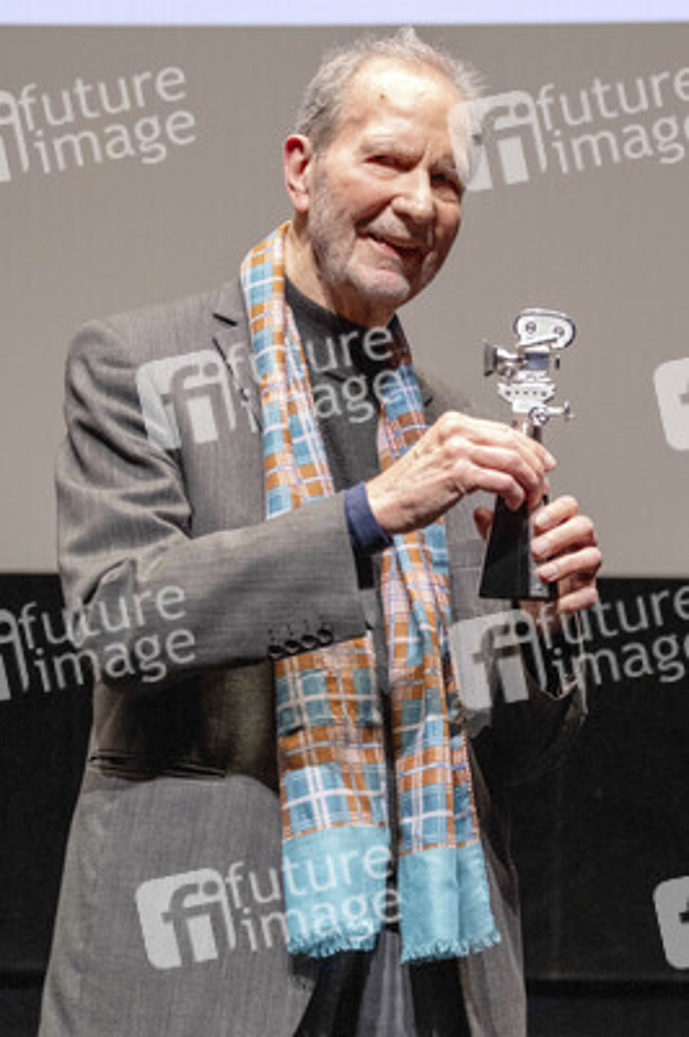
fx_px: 2157
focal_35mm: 75
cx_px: 344
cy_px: 518
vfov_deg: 27.0
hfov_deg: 18.2
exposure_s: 1/240
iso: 2500
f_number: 2.8
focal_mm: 50
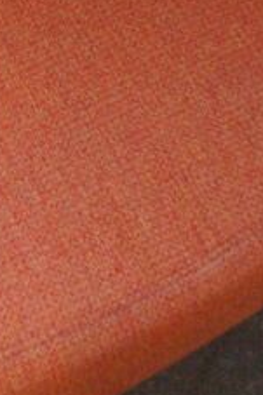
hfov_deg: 9.4
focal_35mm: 143
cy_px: -102
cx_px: -98
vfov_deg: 13.9
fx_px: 1569
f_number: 4
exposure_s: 1/60
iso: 3200
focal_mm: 22
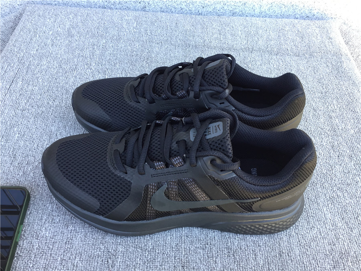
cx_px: 180
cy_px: 136
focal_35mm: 31
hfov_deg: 58.4
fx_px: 323
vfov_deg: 45.4
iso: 32
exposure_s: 1/50
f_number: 2.4
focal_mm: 3.3
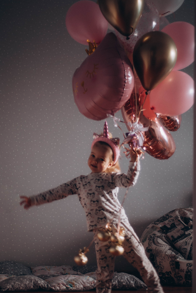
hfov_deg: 18.2
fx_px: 611
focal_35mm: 75
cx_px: 98
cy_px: 146
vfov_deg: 27.0
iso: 100
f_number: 1.8
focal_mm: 50
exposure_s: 1/125
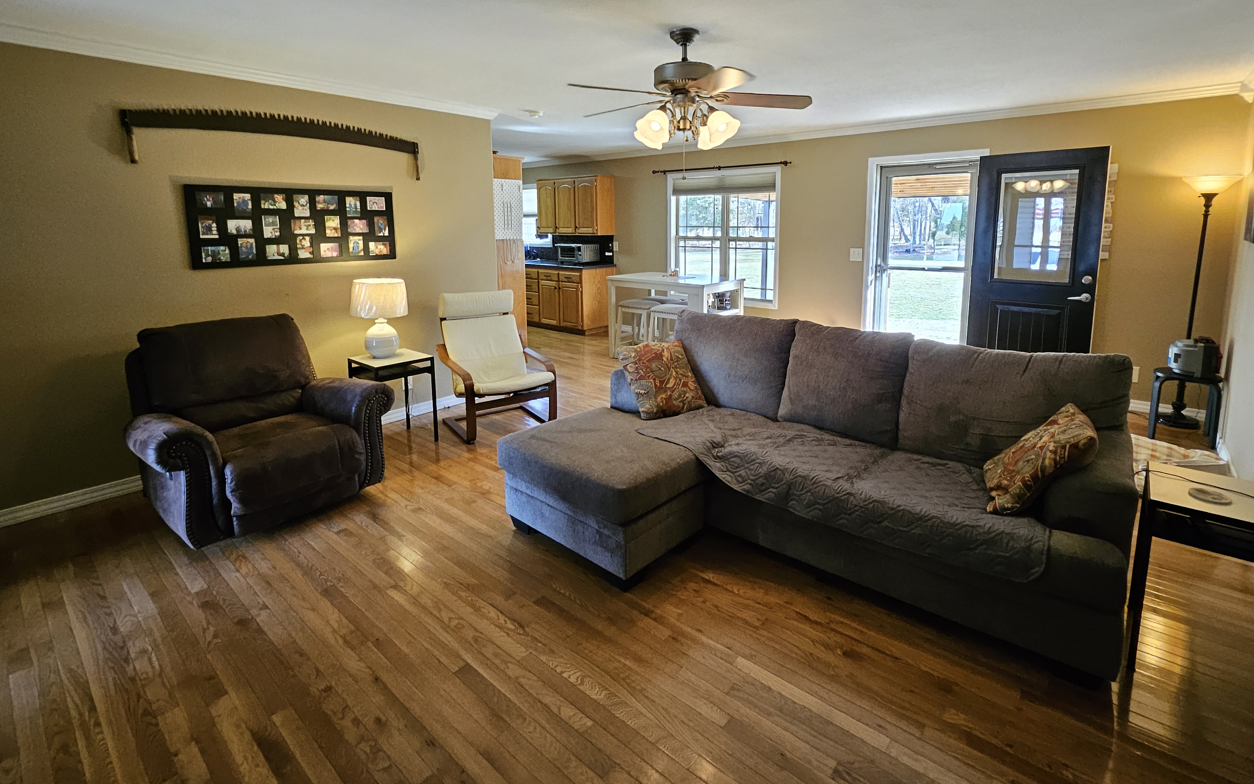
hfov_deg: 97.8
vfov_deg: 70.4
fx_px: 547
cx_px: 652
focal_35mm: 16
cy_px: 307
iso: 200
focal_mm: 1.74
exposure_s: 1/60
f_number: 2.2
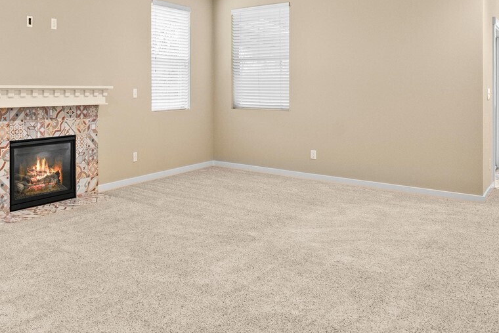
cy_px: 100
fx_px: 402
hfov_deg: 59.0
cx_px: 104
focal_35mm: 29
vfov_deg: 44.0
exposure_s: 1/3
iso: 1000
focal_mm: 13
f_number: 7.1
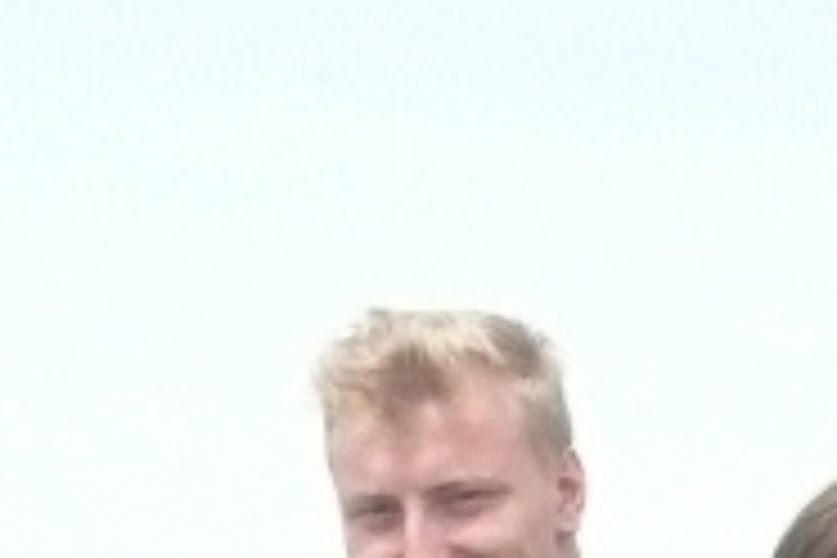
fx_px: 18599
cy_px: 1458
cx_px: -342
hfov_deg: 2.6
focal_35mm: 800
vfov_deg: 1.7
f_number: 8
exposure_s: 1/640
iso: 400
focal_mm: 30.1
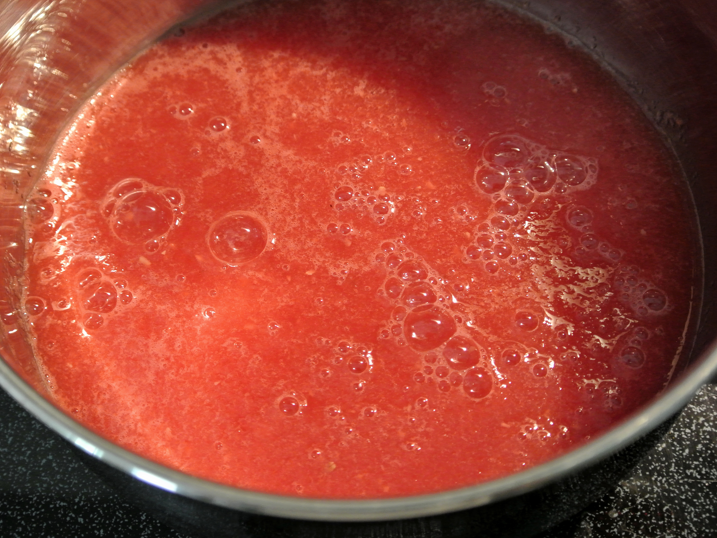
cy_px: 264
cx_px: 311
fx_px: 891
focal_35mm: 43
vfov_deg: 33.6
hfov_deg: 43.8
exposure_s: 1/15
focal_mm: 14.5
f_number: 4
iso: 800
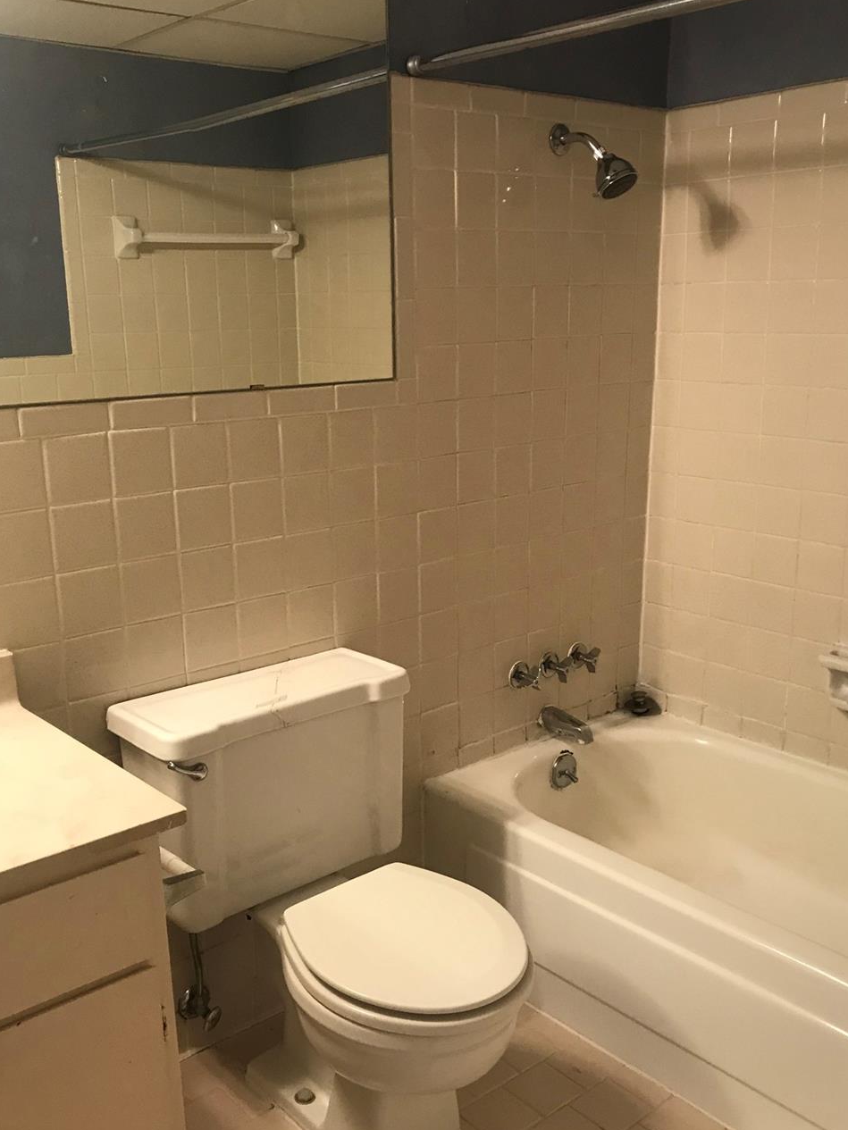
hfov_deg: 41.8
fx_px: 1110
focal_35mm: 34
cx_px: 409
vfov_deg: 53.9
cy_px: 591
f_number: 1.8
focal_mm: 3.99
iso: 40
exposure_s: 1/15
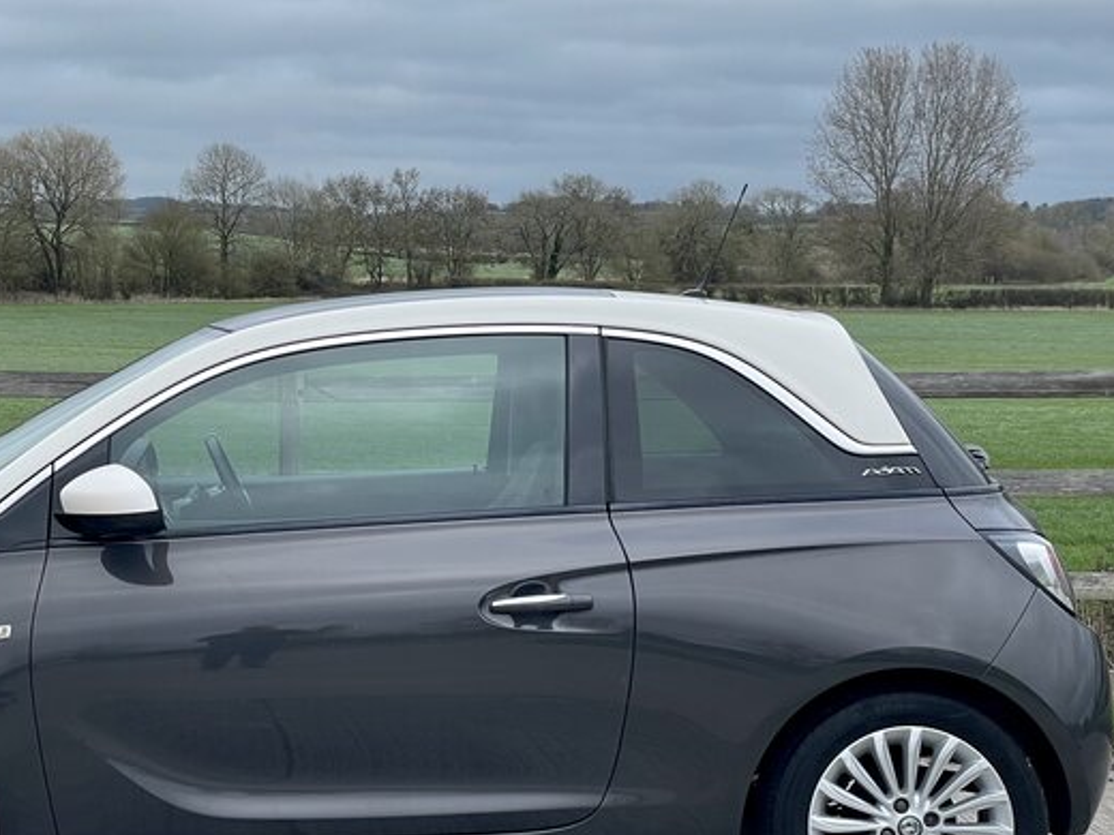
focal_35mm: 80
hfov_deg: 24.2
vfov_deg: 18.4
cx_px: 317
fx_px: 2575
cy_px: 398
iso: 25
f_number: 2
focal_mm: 6
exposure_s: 1/311
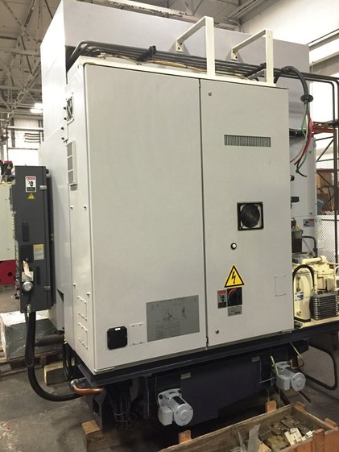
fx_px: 405
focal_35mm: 31
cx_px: 174
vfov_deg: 58.3
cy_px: 215
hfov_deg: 45.5
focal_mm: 4.15
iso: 250
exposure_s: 1/20
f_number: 2.2
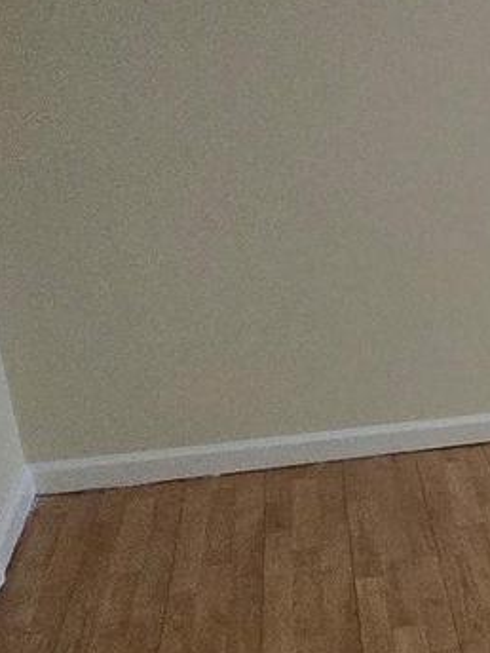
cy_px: 370
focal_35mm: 58
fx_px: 1095
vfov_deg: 33.2
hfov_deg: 19.3
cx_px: 874
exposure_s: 1/60
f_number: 2.2
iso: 500
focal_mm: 2.2
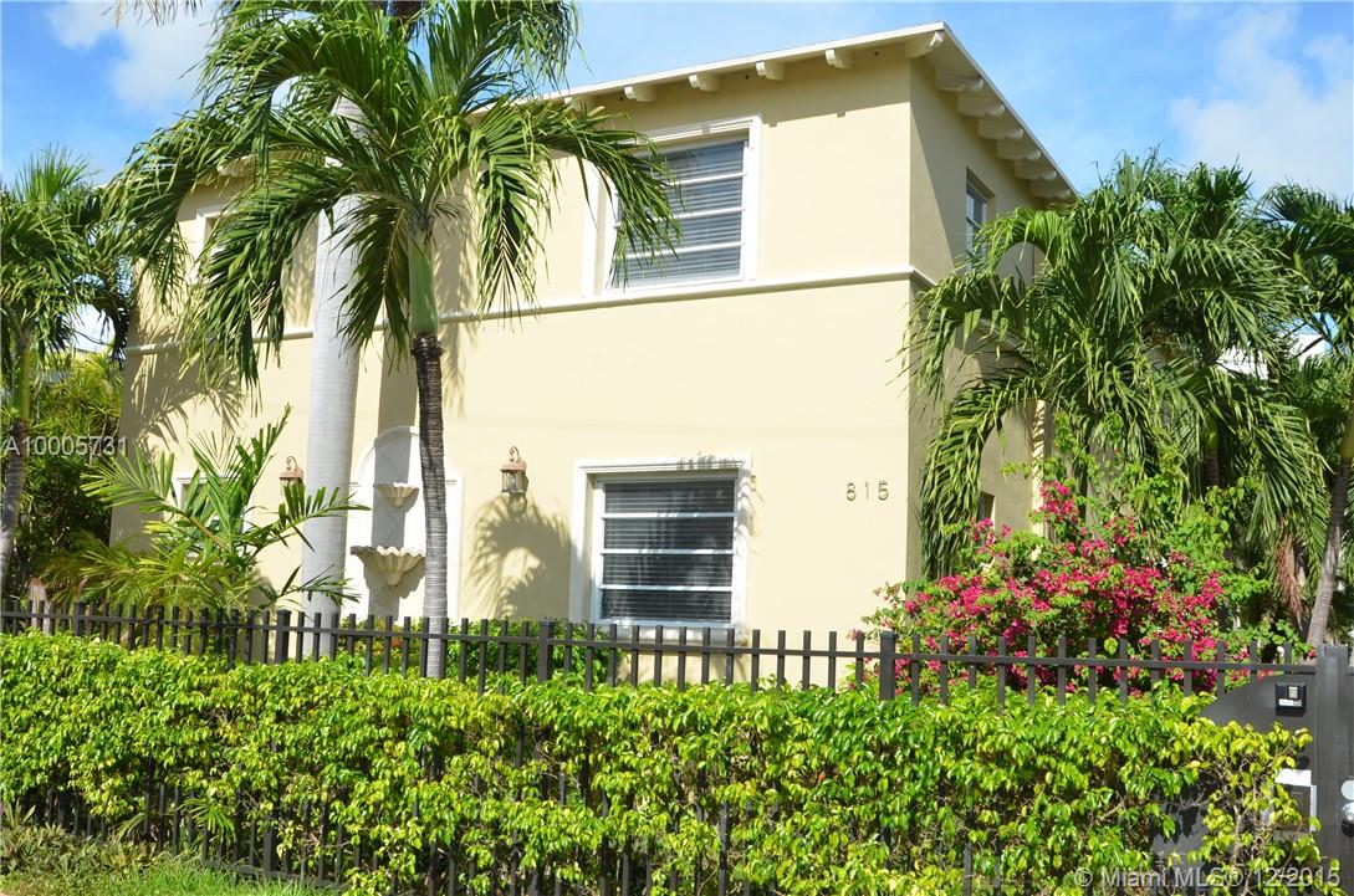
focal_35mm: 36
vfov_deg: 36.7
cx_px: 677
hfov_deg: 53.2
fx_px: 1351
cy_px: 448
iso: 100
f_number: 8
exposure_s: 1/250
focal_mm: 24
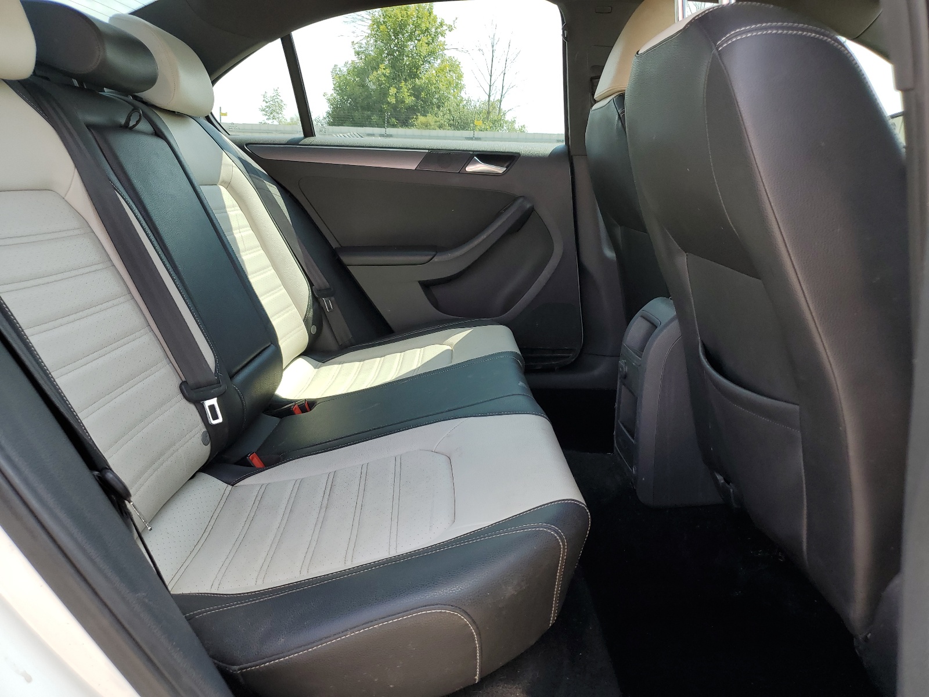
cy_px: 348
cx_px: 464
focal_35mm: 26
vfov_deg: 53.1
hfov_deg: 67.3
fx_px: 698
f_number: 1.5
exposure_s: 1/303
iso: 50
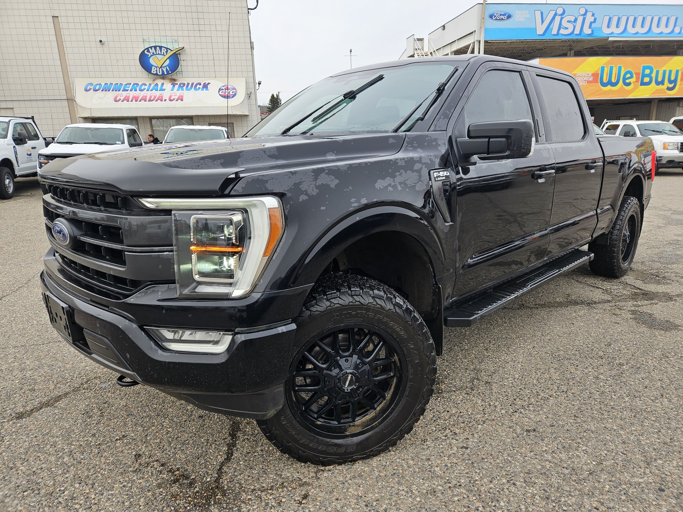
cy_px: 256
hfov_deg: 73.9
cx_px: 342
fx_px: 454
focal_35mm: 23
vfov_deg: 58.9
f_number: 1.8
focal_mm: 5.4
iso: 25
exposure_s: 1/237
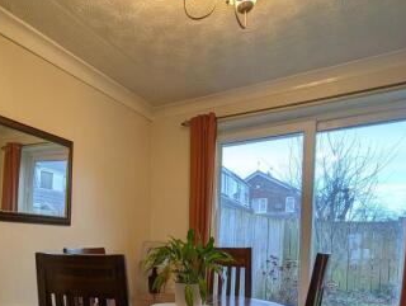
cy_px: 262
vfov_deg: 44.9
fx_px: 341
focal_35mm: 29
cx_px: 127
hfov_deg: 59.8
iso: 48
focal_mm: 2.35
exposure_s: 1/50
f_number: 2.2
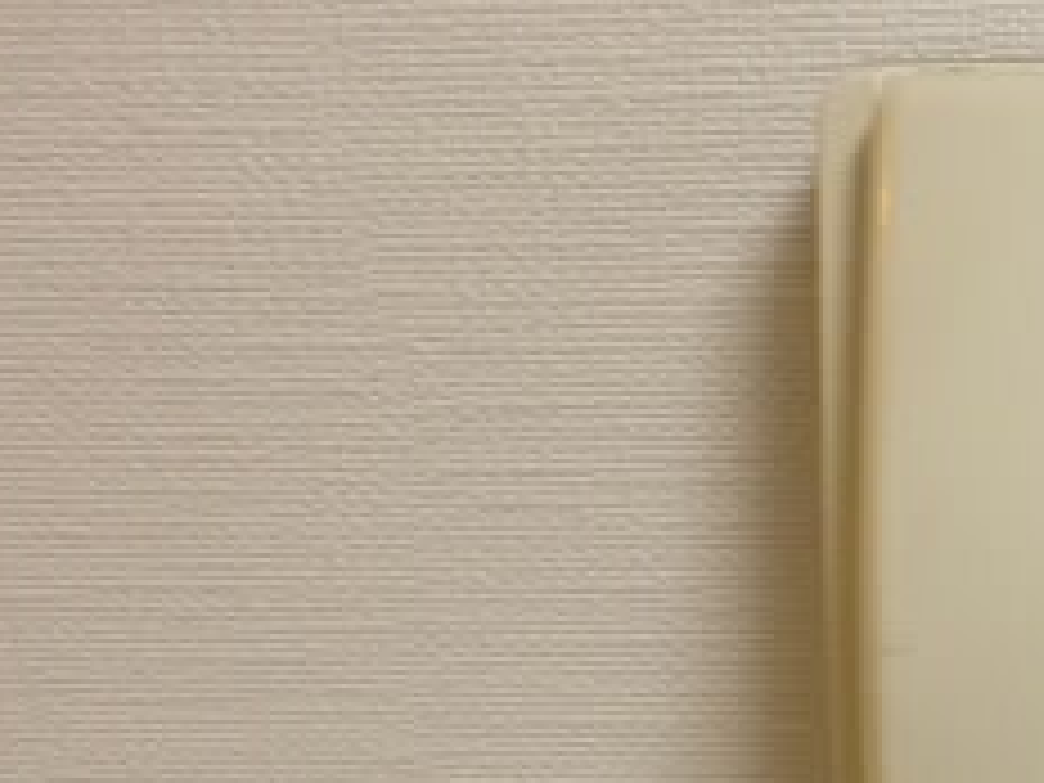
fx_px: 2262
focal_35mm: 75
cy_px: 979
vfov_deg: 18.5
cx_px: 1217
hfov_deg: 23.9
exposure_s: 1/80
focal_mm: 4.3
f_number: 3.3
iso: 400
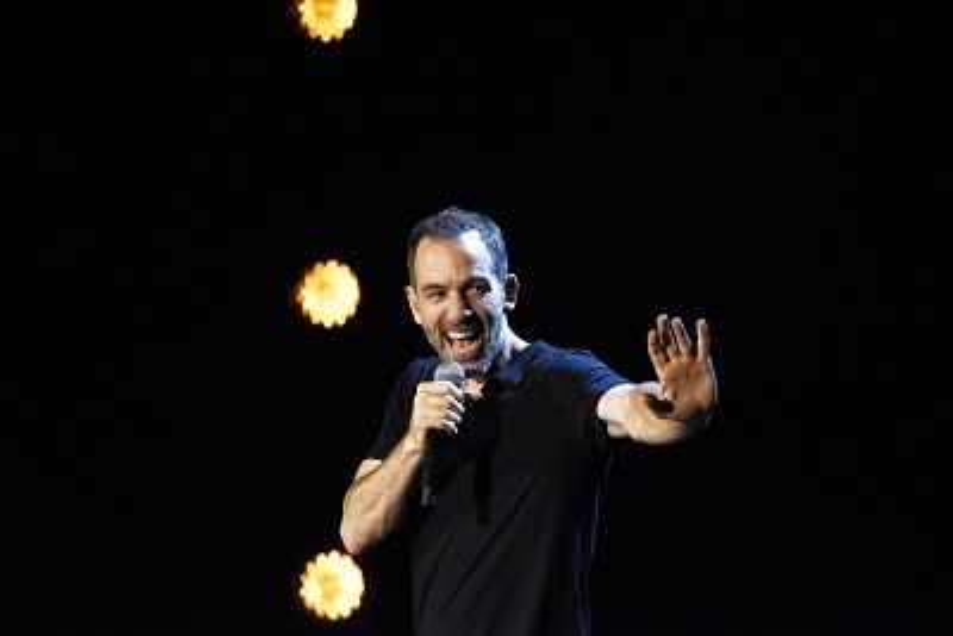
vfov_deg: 6.9
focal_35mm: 200
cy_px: 318
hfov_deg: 10.3
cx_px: 476
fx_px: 5296
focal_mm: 200
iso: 6400
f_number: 5
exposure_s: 1/500
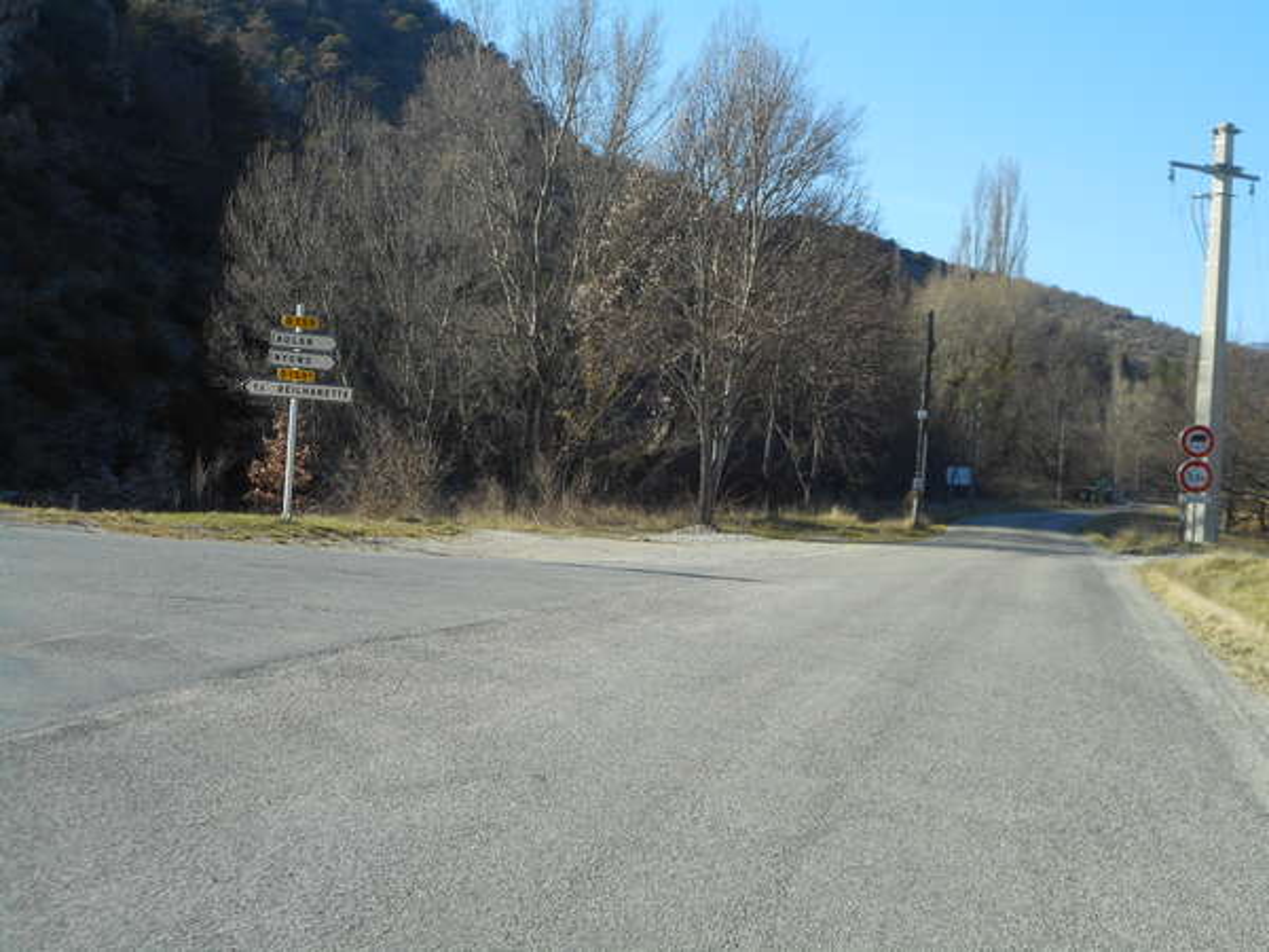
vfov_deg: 28.6
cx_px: 634
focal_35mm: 51
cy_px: 476
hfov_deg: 37.5
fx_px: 1870
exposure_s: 1/320
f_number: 4.9
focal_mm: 9.1
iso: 80
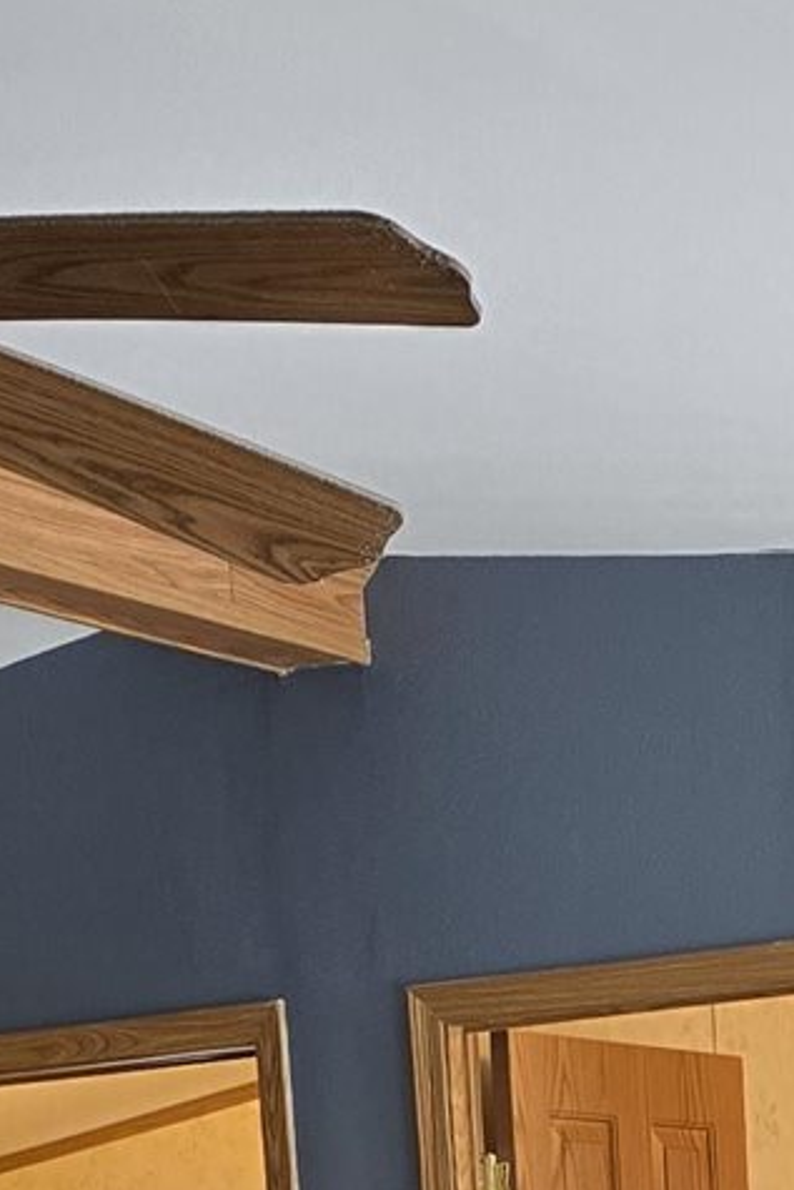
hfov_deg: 11.8
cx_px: 659
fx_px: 3835
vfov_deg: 15.0
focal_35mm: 116
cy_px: 2217
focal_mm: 6.3
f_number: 1.7
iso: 320
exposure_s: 1/120
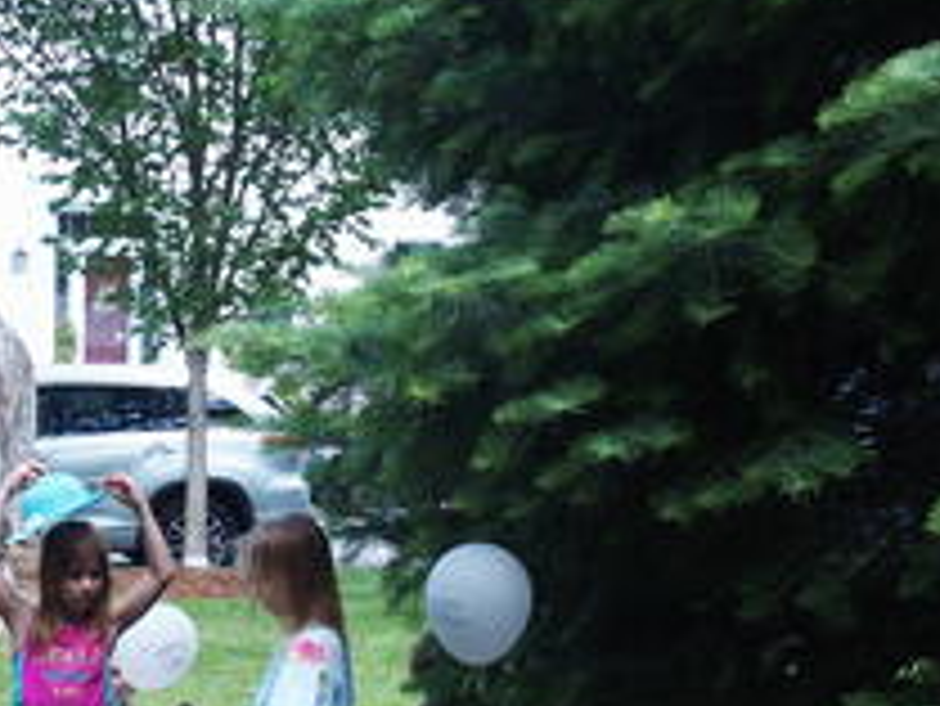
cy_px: 643
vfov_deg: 13.5
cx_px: 58
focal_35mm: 109
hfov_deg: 17.7
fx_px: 2962
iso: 100
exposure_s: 1/160
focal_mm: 12
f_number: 3.5
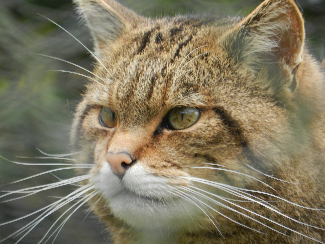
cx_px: 162
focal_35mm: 810
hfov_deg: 2.4
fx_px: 7605
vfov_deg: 1.8
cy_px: 122
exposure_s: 1/100
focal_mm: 144
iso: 400
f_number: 5.7
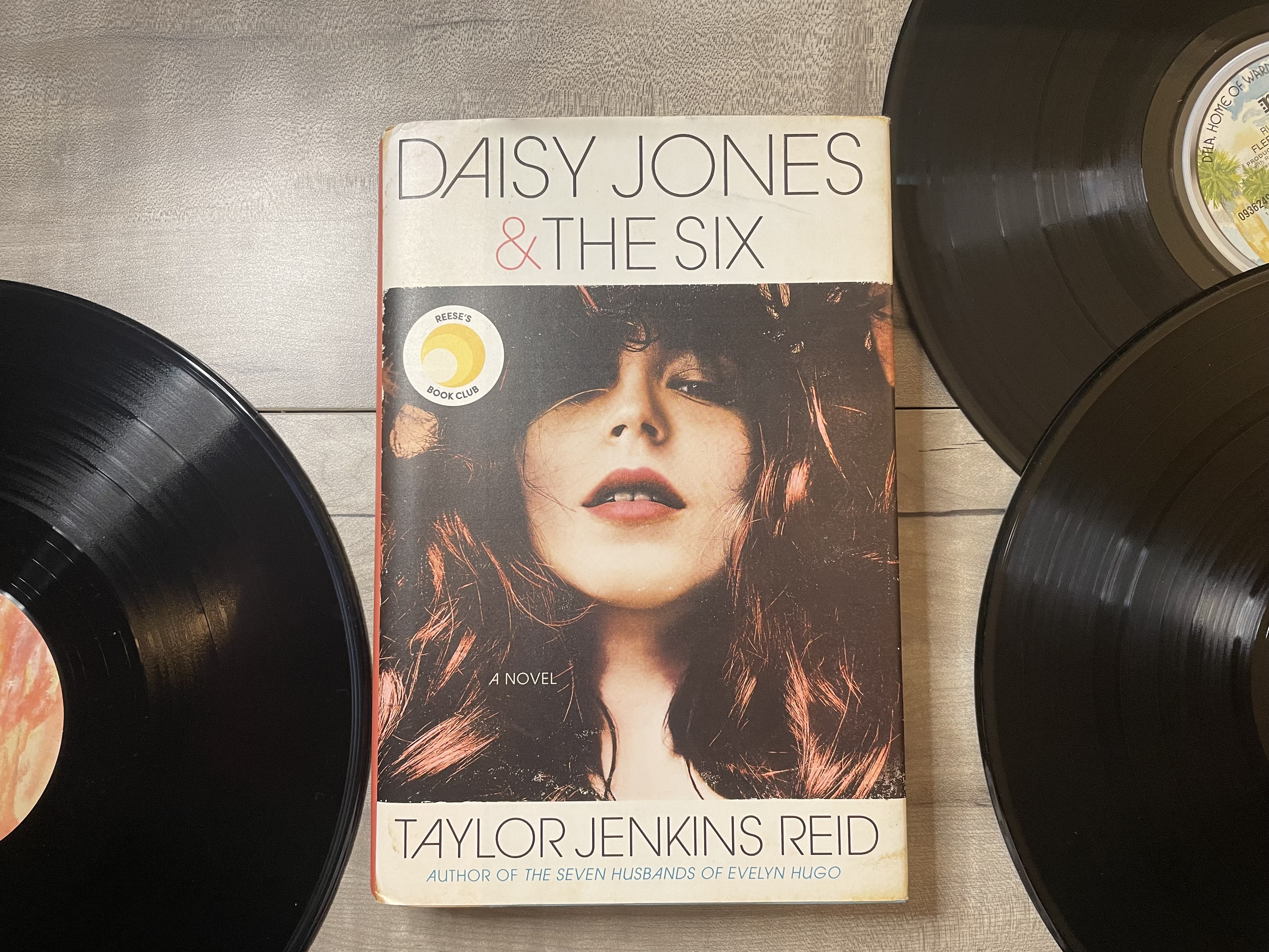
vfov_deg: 53.1
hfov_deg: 67.3
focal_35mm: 26
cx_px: 634
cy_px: 476
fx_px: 953
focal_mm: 4.2
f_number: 1.6
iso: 160
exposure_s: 1/60
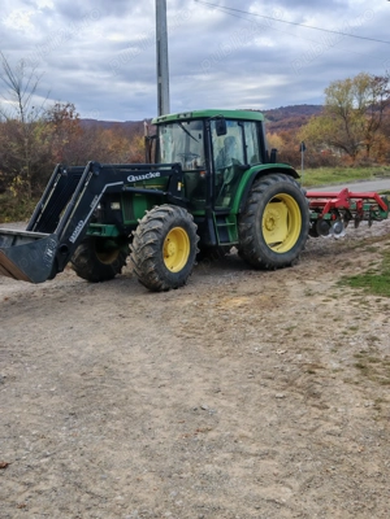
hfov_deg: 36.8
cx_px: 195
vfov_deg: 47.9
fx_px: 586
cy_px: 260
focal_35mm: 39
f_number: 1.9
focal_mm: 6.67
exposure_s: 1/490
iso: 50
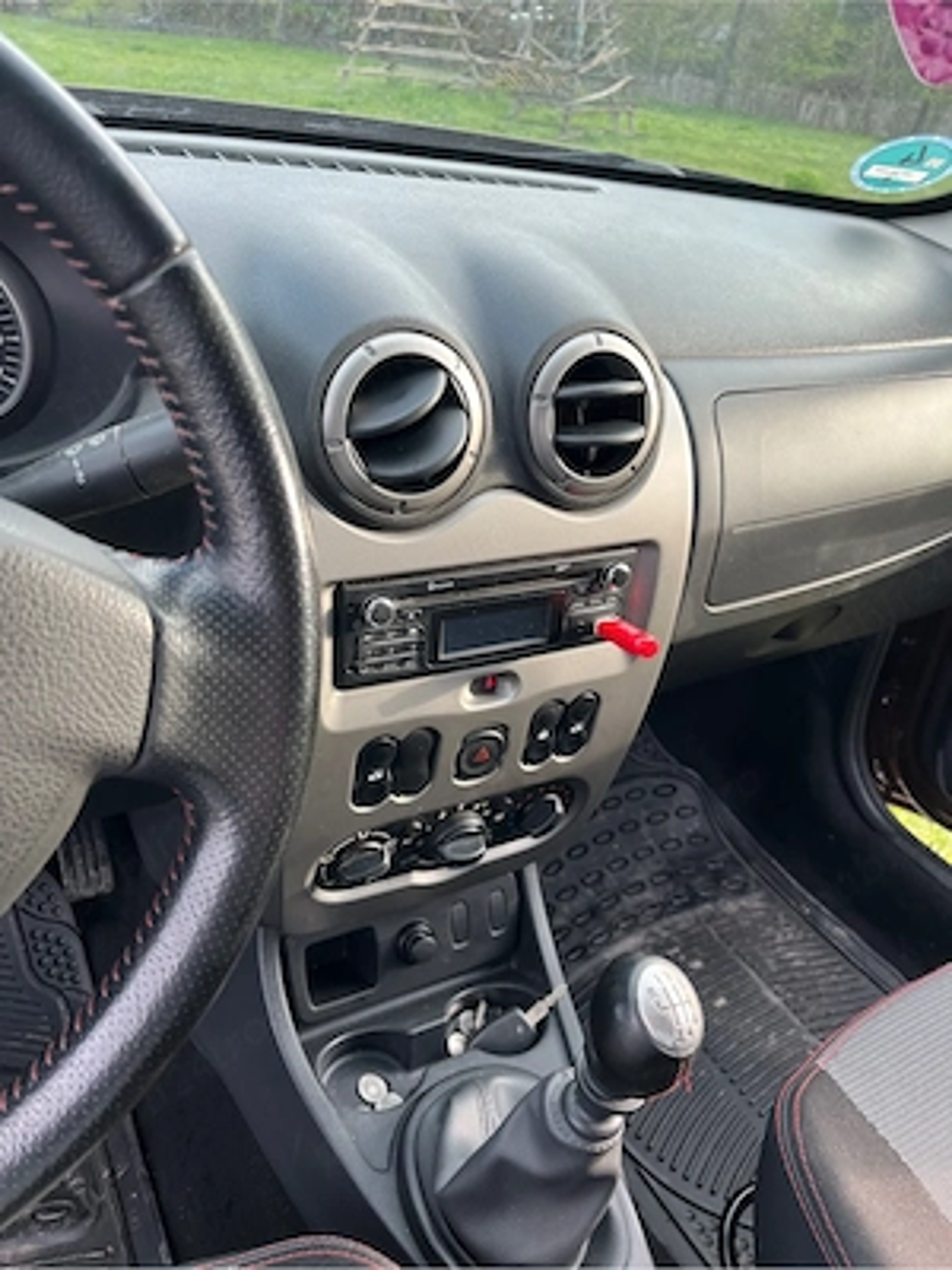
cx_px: 476
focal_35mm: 26
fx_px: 953
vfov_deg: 67.3
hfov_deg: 53.1
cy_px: 635
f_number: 1.6
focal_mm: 5.1
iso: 50
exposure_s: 1/121
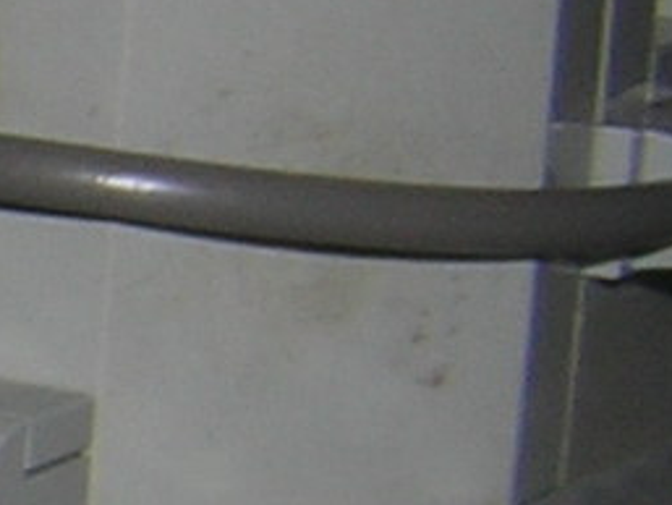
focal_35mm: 224
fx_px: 4351
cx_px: -1177
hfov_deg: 7.9
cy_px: 510
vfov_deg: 6.6
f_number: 5.2
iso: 100
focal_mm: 4.7
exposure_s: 1/60.1
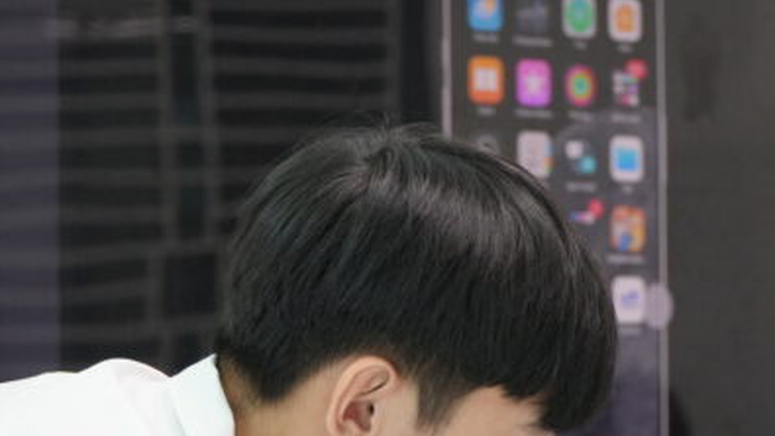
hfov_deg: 12.0
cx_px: 573
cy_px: 271
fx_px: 3678
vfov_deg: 6.8
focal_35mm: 179
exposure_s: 1/160
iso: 1250
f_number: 4
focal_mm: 60
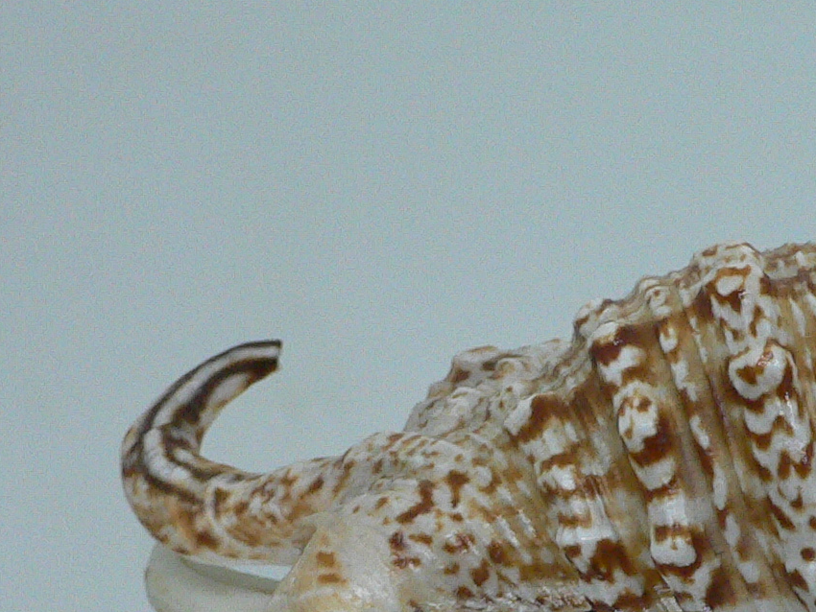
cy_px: 481
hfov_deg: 22.7
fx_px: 1957
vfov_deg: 17.7
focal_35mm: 83
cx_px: 794
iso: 200
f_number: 2.8
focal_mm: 4.6
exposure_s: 1/60
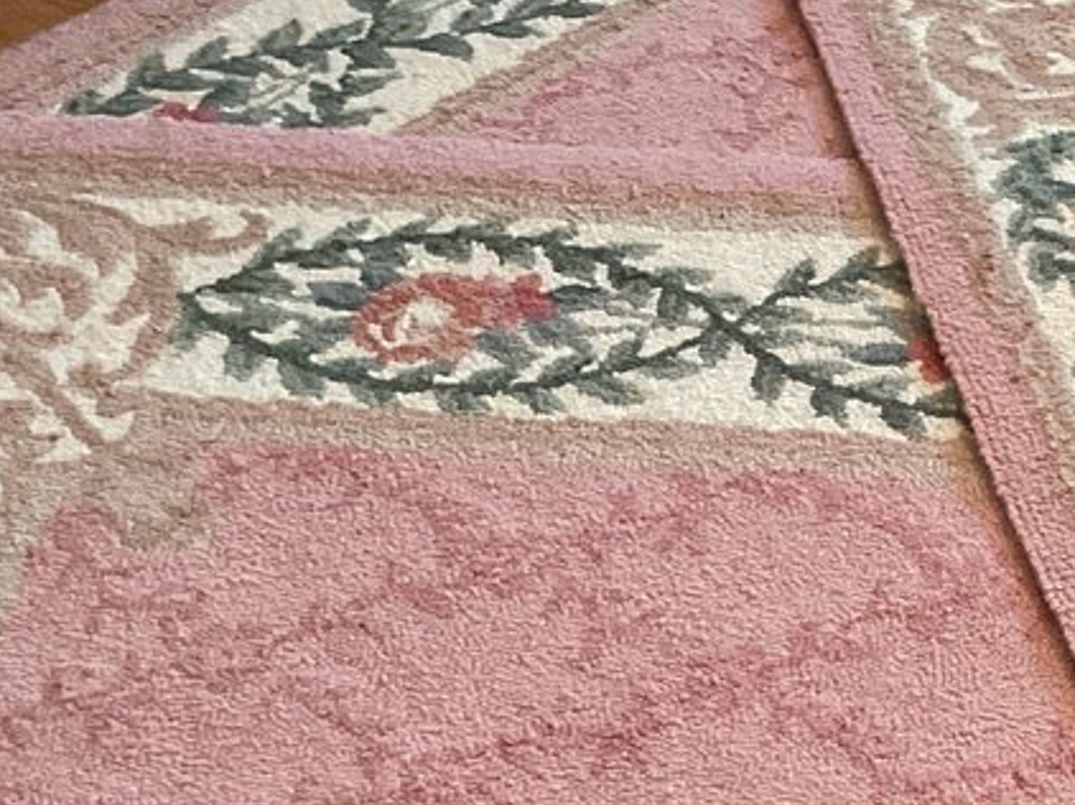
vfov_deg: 14.0
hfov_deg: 17.8
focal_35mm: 104
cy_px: 768
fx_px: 3228
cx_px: 1344
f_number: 1.8
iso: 250
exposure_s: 1/60
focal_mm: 3
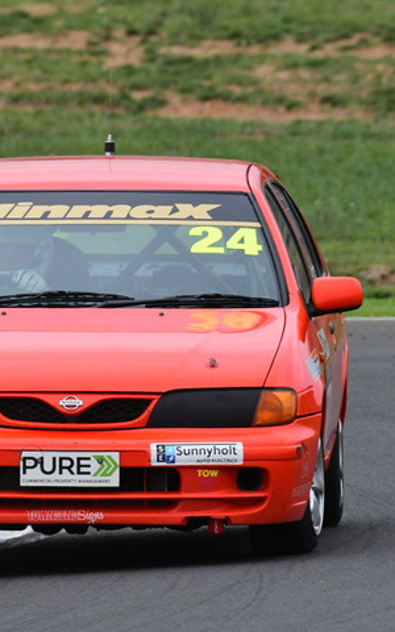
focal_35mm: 1275
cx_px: 55
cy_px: 288
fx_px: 21961
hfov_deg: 1.0
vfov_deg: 1.6
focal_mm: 500
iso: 1000
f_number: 11
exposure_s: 1/640
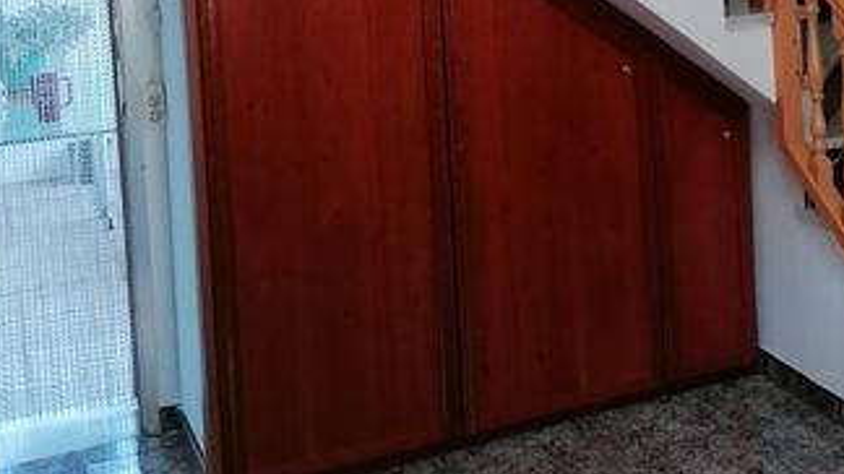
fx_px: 1432
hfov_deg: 31.9
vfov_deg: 18.0
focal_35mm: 64
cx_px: 679
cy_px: -68
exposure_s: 1/50
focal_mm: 4.75
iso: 160
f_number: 1.8
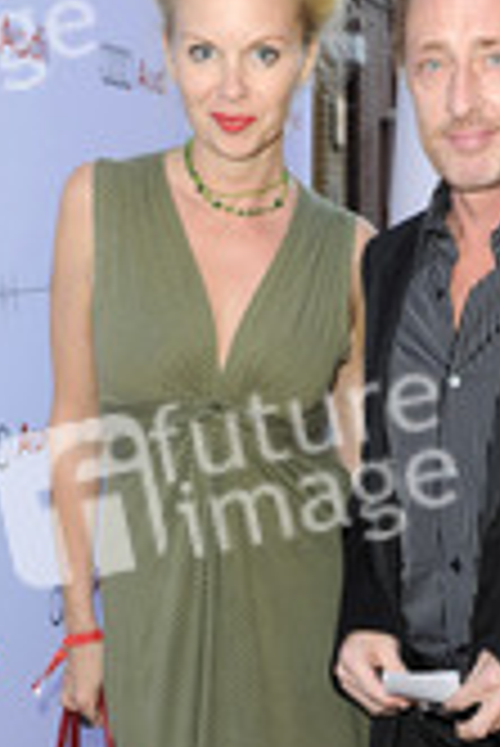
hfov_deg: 17.7
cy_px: 706
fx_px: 1601
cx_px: 356
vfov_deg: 25.3
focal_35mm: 77
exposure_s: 1/160
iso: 500
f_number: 5.6
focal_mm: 32
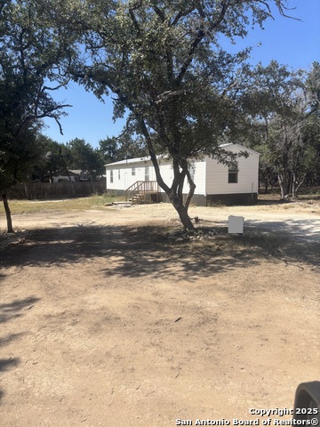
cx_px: 160
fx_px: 320
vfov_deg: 67.3
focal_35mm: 26
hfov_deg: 53.1
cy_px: 214
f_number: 1.6
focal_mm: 5.96
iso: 50
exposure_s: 1/3788
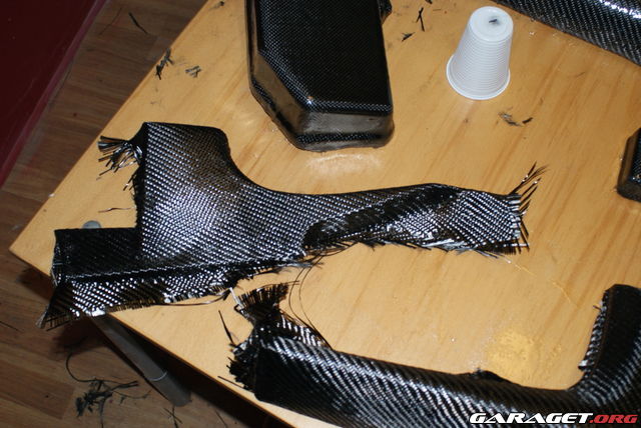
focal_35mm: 42
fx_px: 748
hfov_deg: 46.4
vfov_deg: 32.0
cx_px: 320
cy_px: 214
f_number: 5.6
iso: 400
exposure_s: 1/60
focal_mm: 28
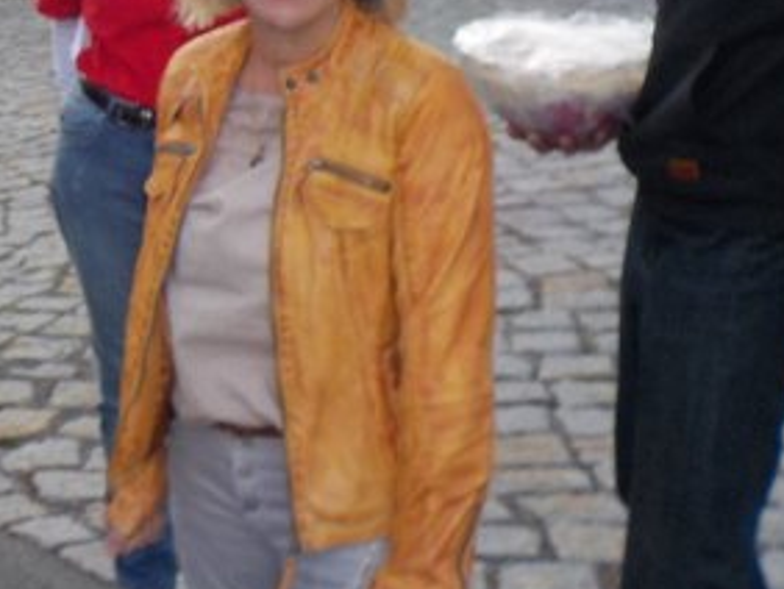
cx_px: -158
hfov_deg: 21.4
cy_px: -119
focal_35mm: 85
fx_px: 1927
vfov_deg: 16.7
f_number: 3.3
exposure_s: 1/320
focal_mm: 4.1
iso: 125
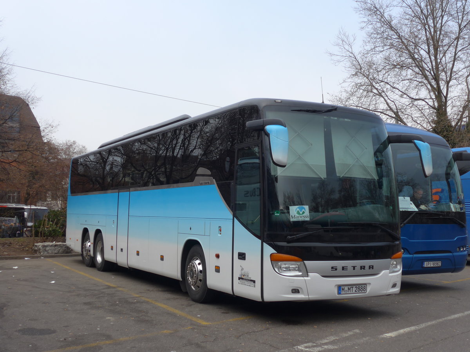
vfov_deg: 32.9
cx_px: 235
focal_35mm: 44
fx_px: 597
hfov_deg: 42.9
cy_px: 176
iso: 80
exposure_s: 1/250
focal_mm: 9
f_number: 2.8
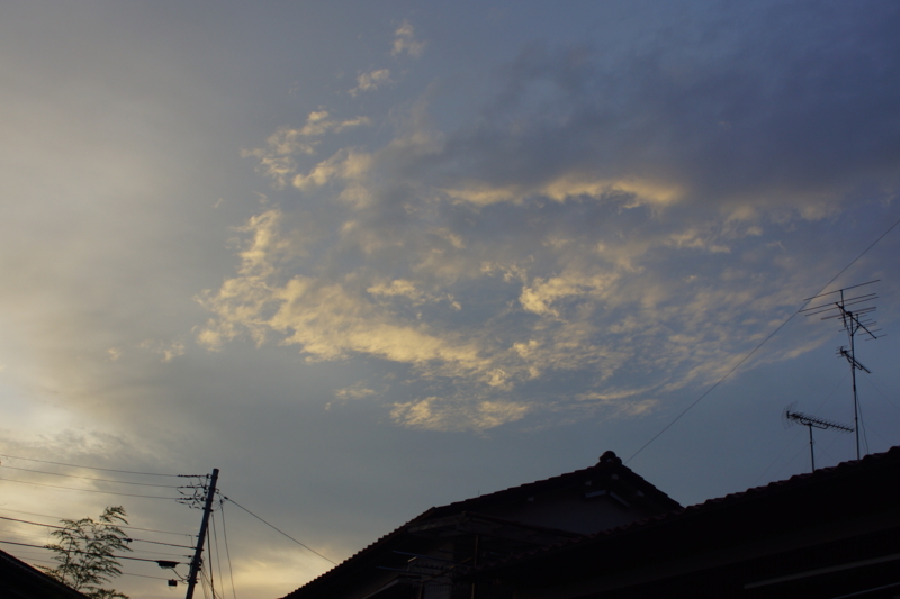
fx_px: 1050
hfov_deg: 46.4
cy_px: 300
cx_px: 450
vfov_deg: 31.9
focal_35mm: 42
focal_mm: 28
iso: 100
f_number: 6.3
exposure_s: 1/80
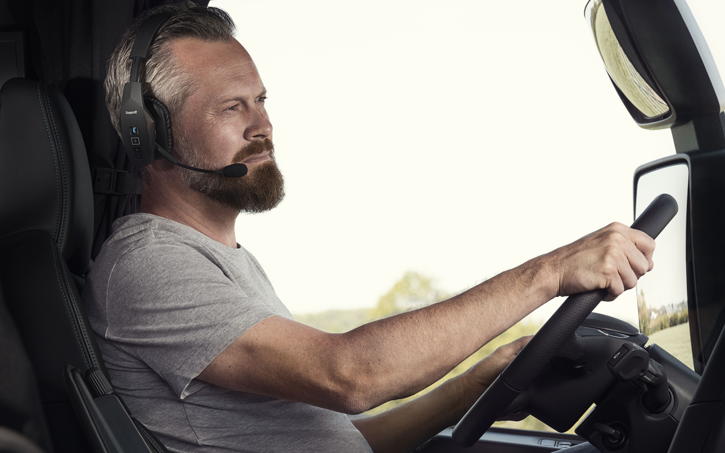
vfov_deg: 8.6
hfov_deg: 13.7
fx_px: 3023
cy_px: 226
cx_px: 363
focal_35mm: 153
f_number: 14
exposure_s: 1/125
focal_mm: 150
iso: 200
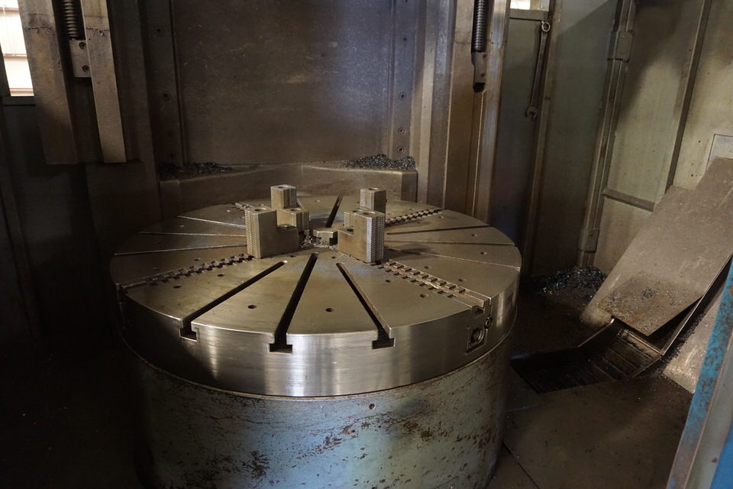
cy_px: 244
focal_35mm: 24
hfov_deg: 73.7
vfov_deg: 53.1
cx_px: 366
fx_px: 489
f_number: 3.5
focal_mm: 16
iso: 3200
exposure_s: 1/10
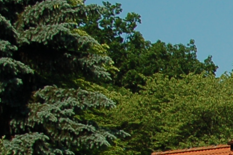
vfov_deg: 6.2
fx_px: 1409
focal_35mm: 218
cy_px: 285
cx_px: 563
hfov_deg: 8.6
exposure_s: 1/250
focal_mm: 24
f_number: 6.3
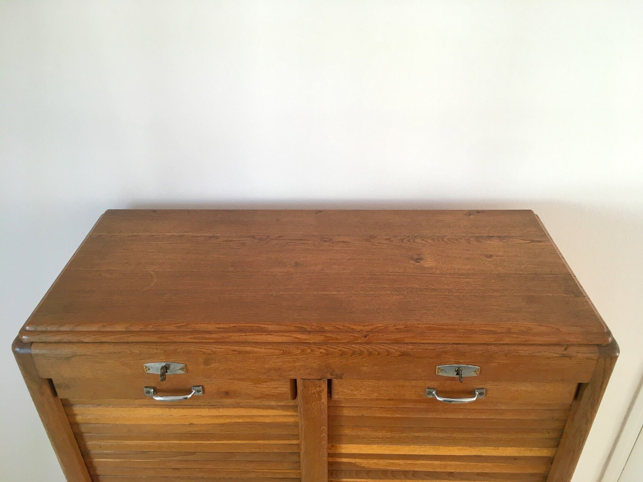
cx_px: 322
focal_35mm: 29
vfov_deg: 48.2
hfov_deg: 61.7
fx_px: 539
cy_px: 241
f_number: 2.2
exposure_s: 1/33
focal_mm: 4.15
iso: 40
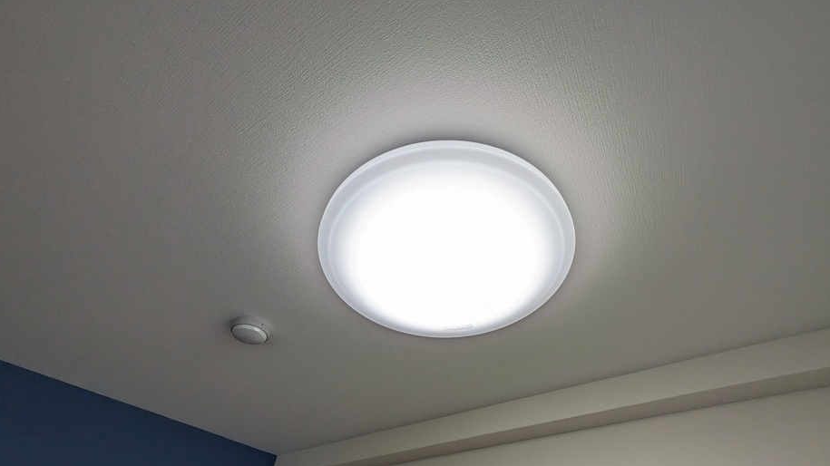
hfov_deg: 99.3
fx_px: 352
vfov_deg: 66.4
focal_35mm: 16
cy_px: 280
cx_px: 432
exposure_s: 1/177
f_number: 2.2
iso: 49
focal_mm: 1.83
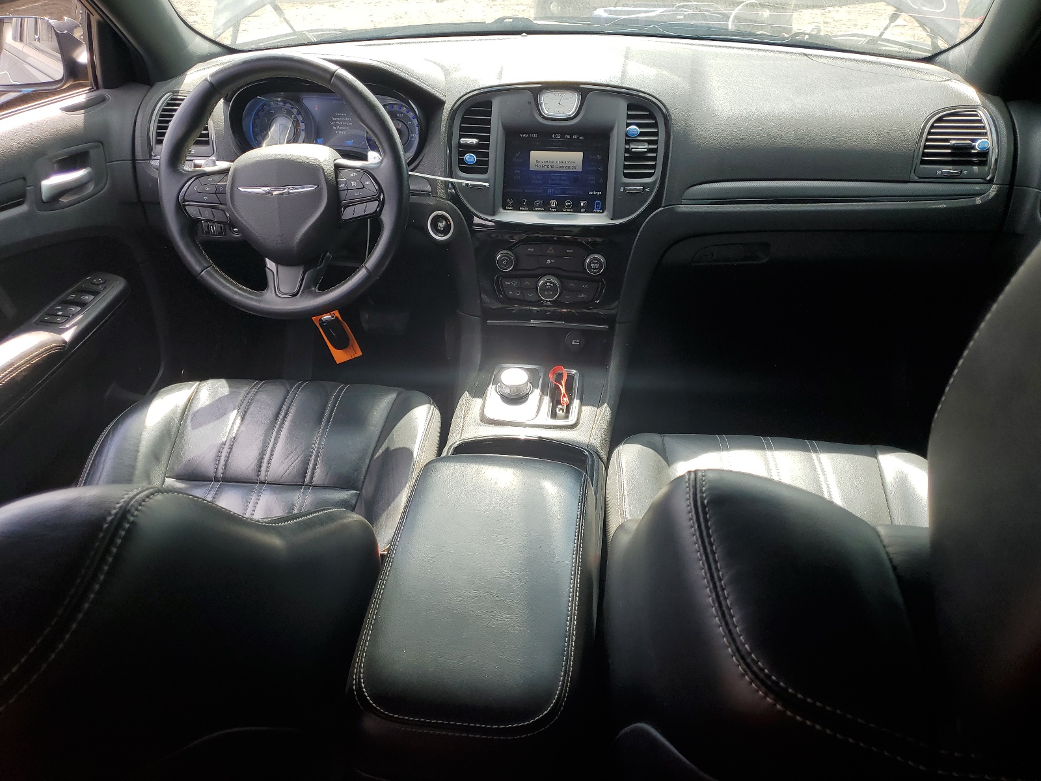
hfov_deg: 67.3
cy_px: 390
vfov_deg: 53.1
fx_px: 782
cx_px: 520
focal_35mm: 26
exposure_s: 1/417
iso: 50
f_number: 1.5
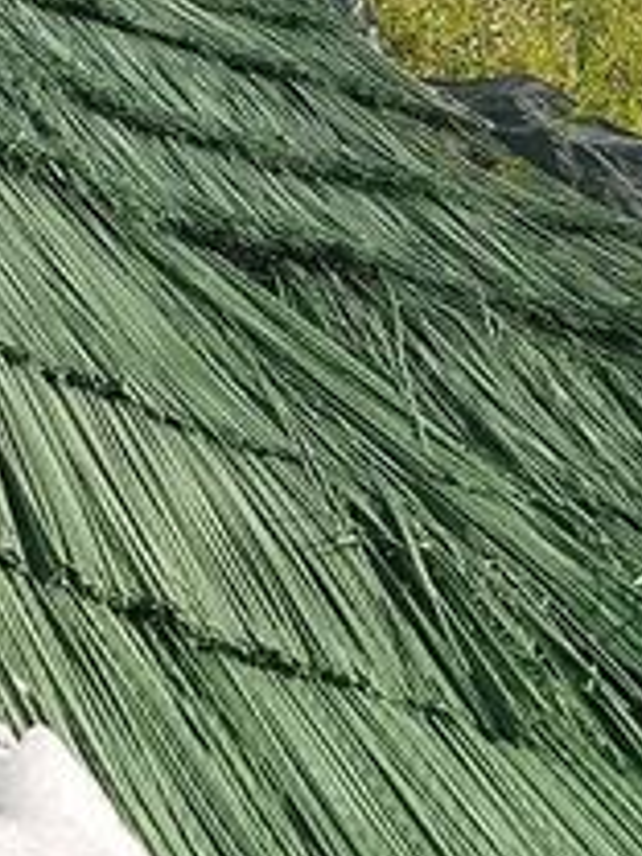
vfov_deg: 19.0
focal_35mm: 100
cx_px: -165
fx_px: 2473
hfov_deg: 14.3
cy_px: -41
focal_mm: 4.2
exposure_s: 1/3232
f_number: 1.7
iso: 50
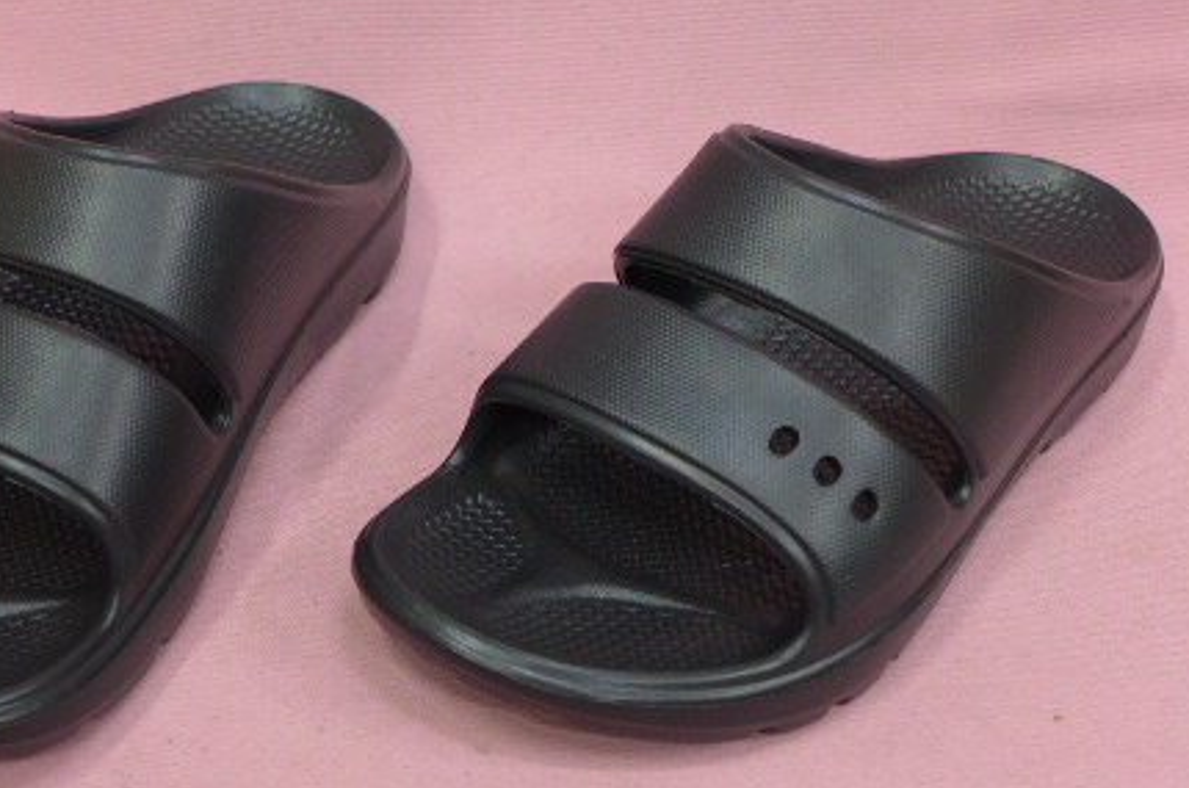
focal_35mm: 64
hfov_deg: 31.4
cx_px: 456
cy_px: 426
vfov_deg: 21.2
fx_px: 2110
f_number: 1.8
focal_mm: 8.4
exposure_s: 1/80
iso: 160
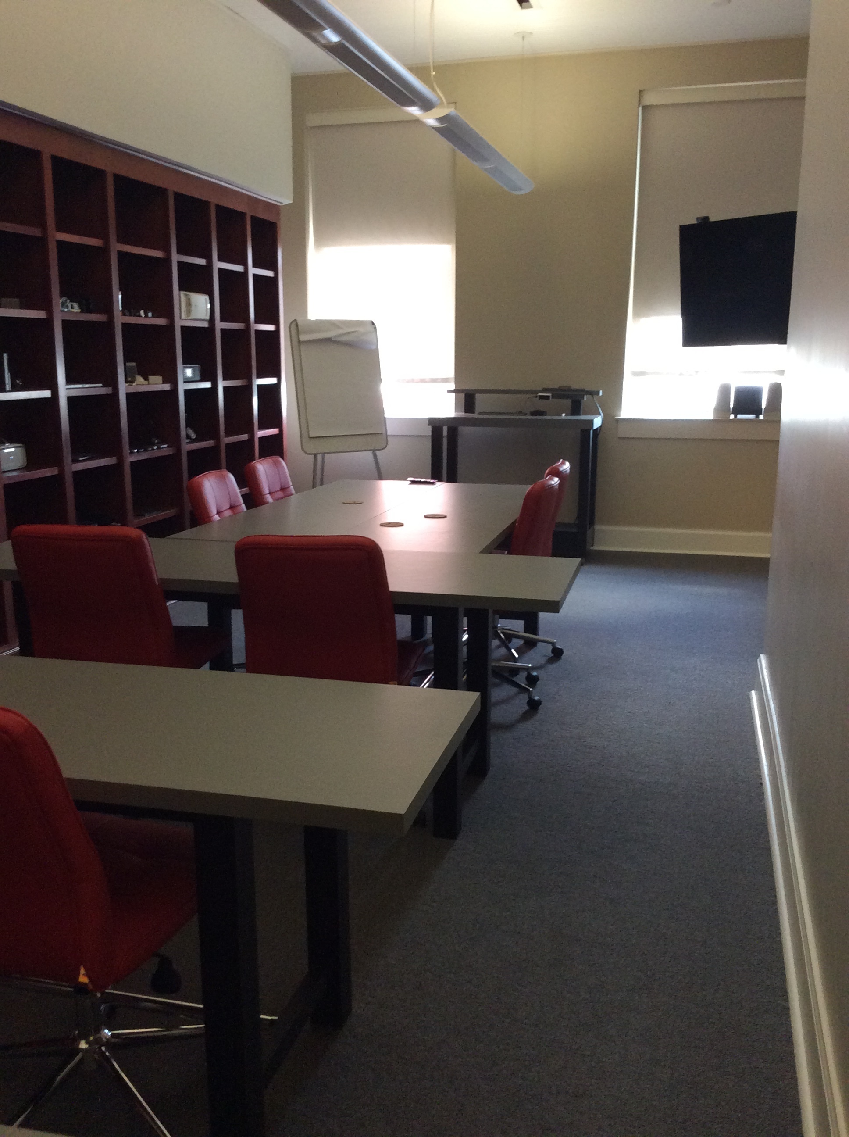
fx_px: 1049
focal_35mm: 32
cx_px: 424
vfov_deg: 56.9
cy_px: 568
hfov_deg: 44.1
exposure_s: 1/24
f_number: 2.4
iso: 125
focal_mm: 3.3
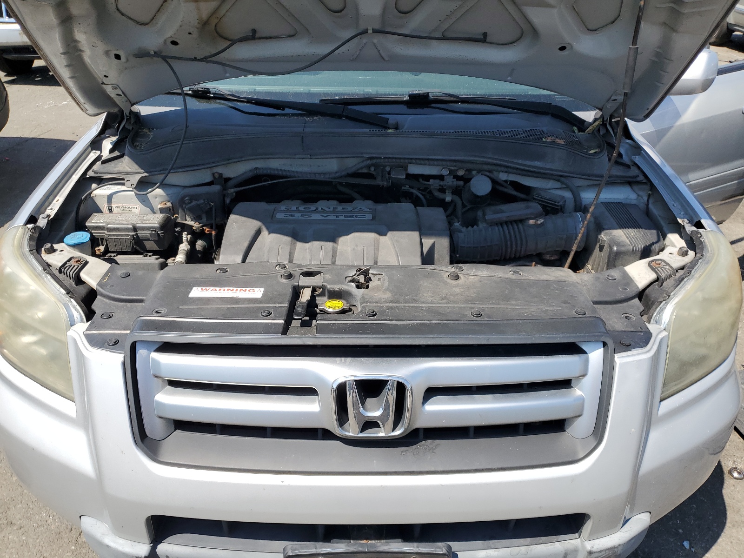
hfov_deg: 67.3
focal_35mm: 26
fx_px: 559
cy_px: 279
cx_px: 372
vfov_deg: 53.1
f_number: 1.5
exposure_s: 1/2000
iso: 50
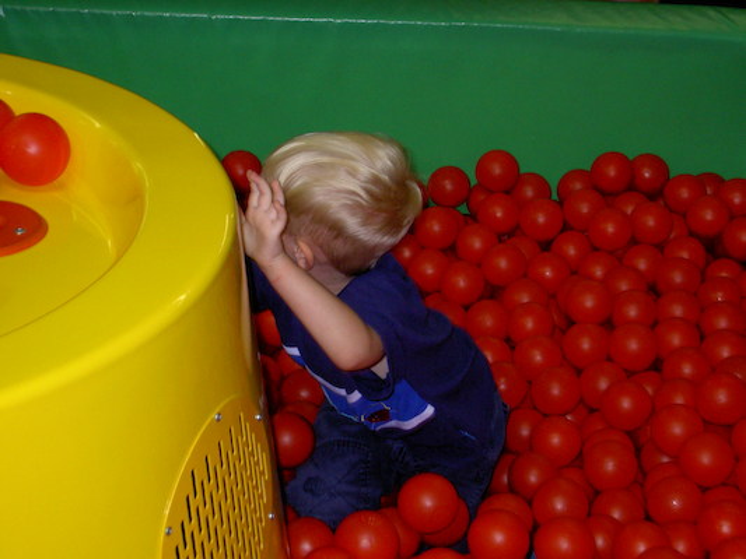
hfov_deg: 26.0
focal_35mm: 75
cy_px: 280
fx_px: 1617
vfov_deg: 19.6
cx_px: 373
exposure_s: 1/80
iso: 200
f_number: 4.2
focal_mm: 12.4
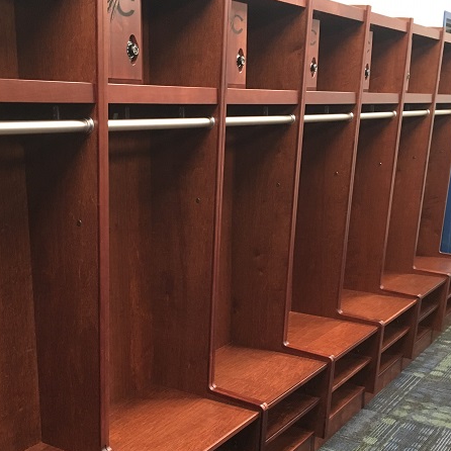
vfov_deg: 36.5
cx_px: 167
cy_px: 291
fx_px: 678
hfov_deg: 36.6
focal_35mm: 46
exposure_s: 1/17
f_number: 2.2
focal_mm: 4.15
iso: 200
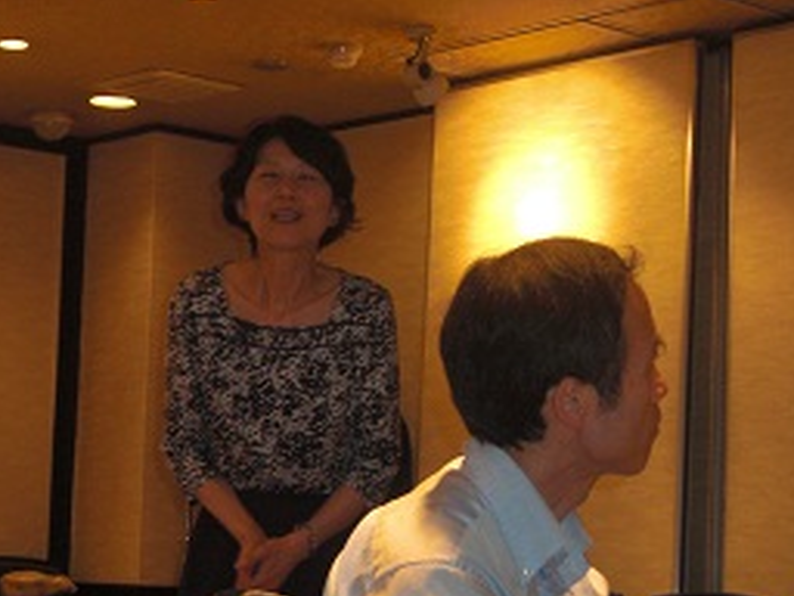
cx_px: 208
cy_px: 383
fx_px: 2156
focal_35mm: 94
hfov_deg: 20.7
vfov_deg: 15.7
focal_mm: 9.8
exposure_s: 1/30
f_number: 3.6
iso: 200
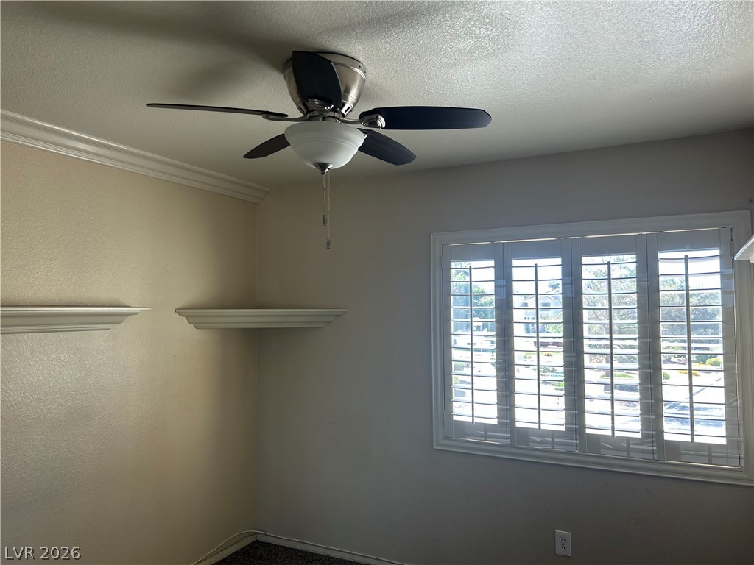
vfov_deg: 53.1
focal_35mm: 26
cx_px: 377
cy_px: 282
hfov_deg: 67.3
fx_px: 566
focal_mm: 5.7
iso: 32
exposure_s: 1/121
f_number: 1.5
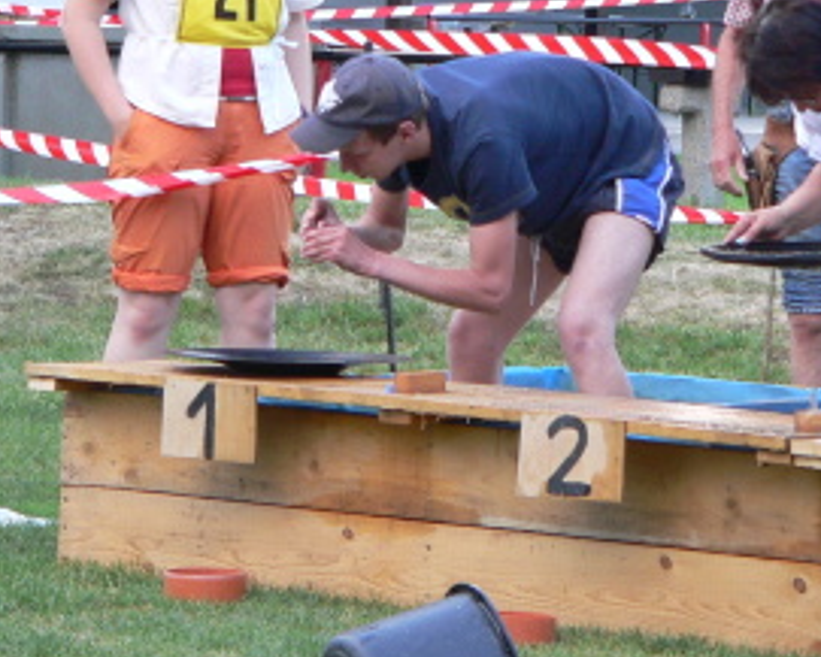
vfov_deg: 5.6
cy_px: 65
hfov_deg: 7.0
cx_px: 539
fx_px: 6733
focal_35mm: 277
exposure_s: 1/60
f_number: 2.8
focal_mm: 23.3
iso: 150
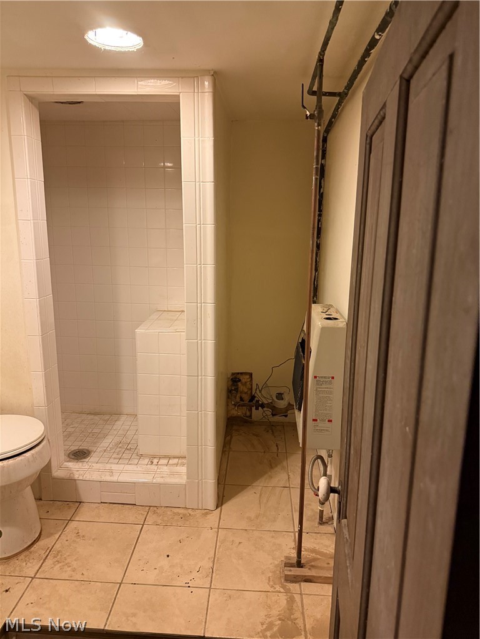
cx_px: 240
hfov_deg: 56.8
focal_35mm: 24
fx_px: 444
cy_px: 320
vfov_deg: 71.6
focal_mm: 6.76
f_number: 1.78
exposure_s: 1/60
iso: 800
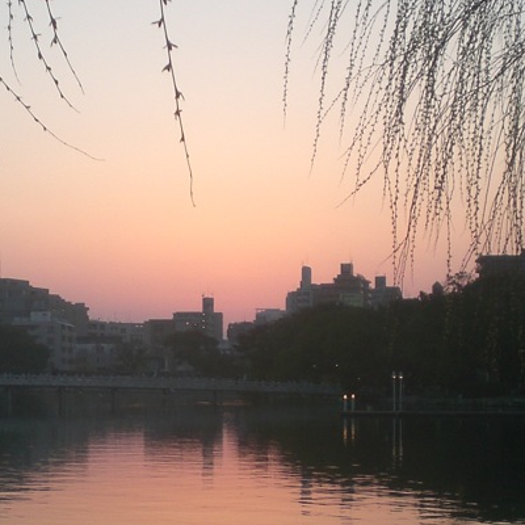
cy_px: 385
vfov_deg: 20.5
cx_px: 209
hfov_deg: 20.6
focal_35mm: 84
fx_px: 1441
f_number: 3.1
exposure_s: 1/80
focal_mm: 6.3
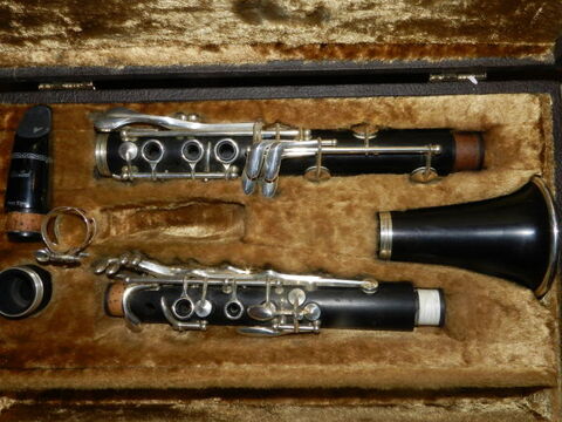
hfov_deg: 56.8
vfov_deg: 44.2
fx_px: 520
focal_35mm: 32
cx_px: 281
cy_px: 211
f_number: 8
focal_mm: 5.6
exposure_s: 1/30
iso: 200
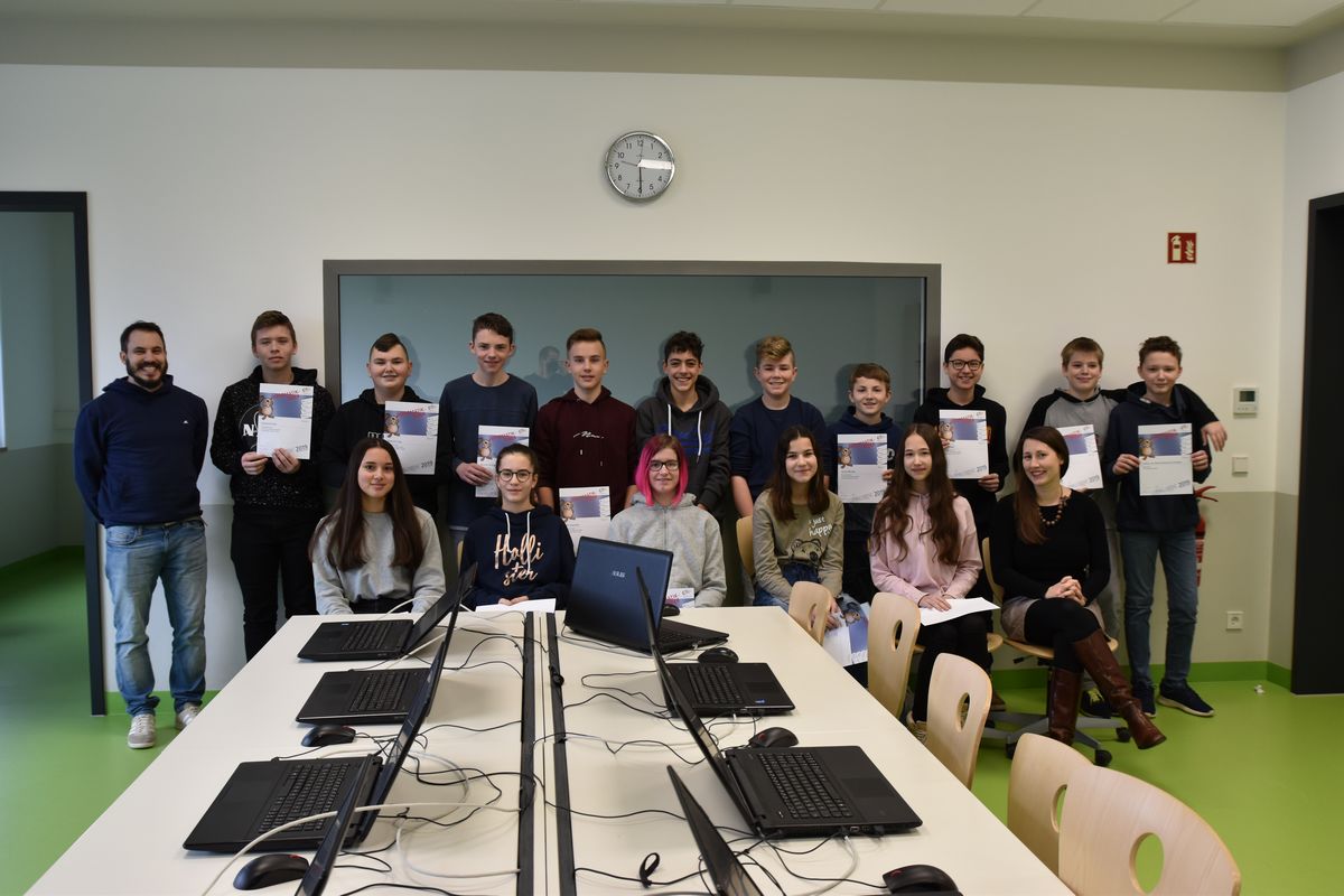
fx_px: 1120
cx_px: 672
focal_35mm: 30
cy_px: 448
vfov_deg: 43.6
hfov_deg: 61.9
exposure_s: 1/80
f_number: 4.5
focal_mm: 20
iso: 400
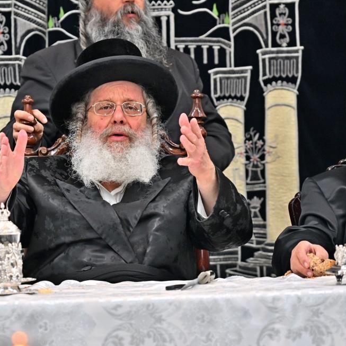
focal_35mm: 240
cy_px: 179
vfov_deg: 7.3
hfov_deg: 7.3
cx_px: 114
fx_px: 2714
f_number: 4
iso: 800
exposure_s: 1/250
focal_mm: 120
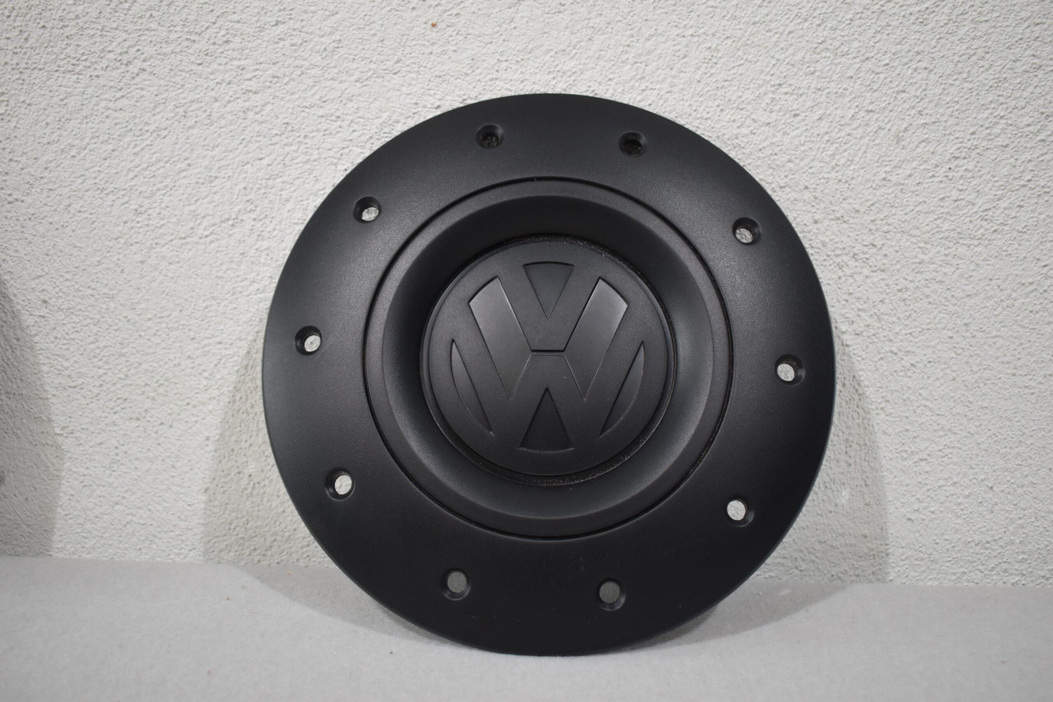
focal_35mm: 40
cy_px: 351
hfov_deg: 47.9
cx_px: 526
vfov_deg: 33.0
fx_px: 1185
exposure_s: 1/200
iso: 800
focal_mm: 27
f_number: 4
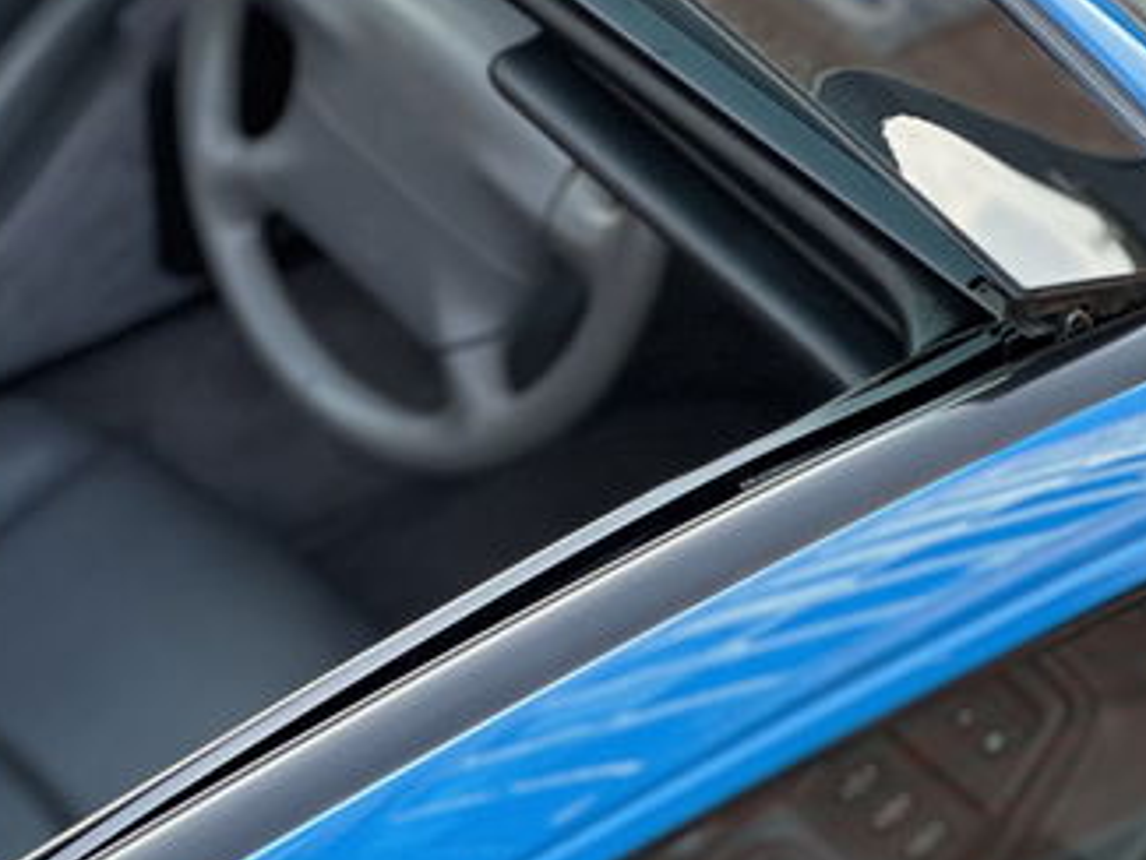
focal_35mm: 182
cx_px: -106
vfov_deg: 8.2
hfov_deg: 10.7
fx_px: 6028
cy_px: 285
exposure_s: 1/121
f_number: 2.8
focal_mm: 9
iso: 200
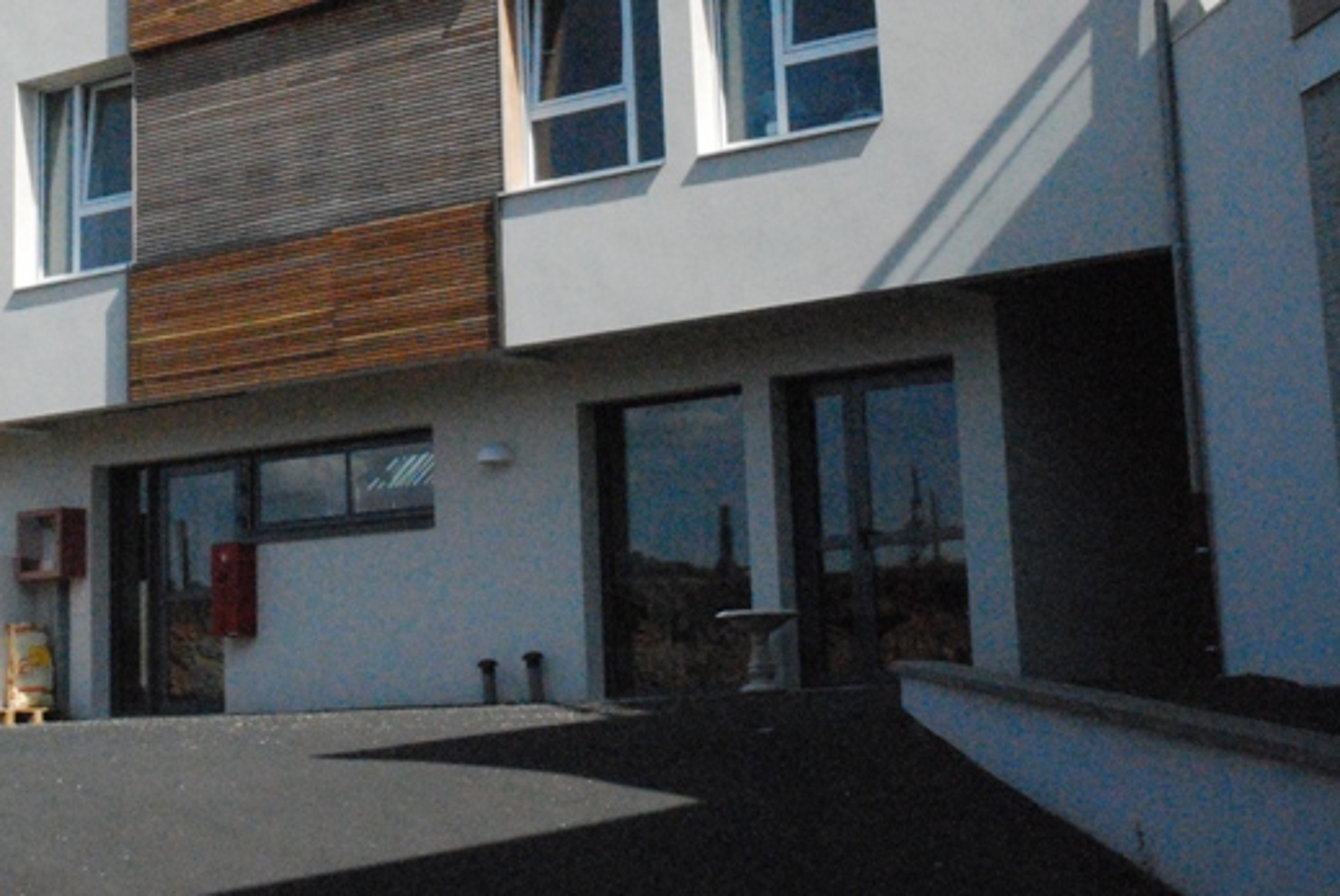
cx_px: 318
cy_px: 94
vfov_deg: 18.2
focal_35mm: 74
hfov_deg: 26.9
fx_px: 2756
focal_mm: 25
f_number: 18
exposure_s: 1/1250
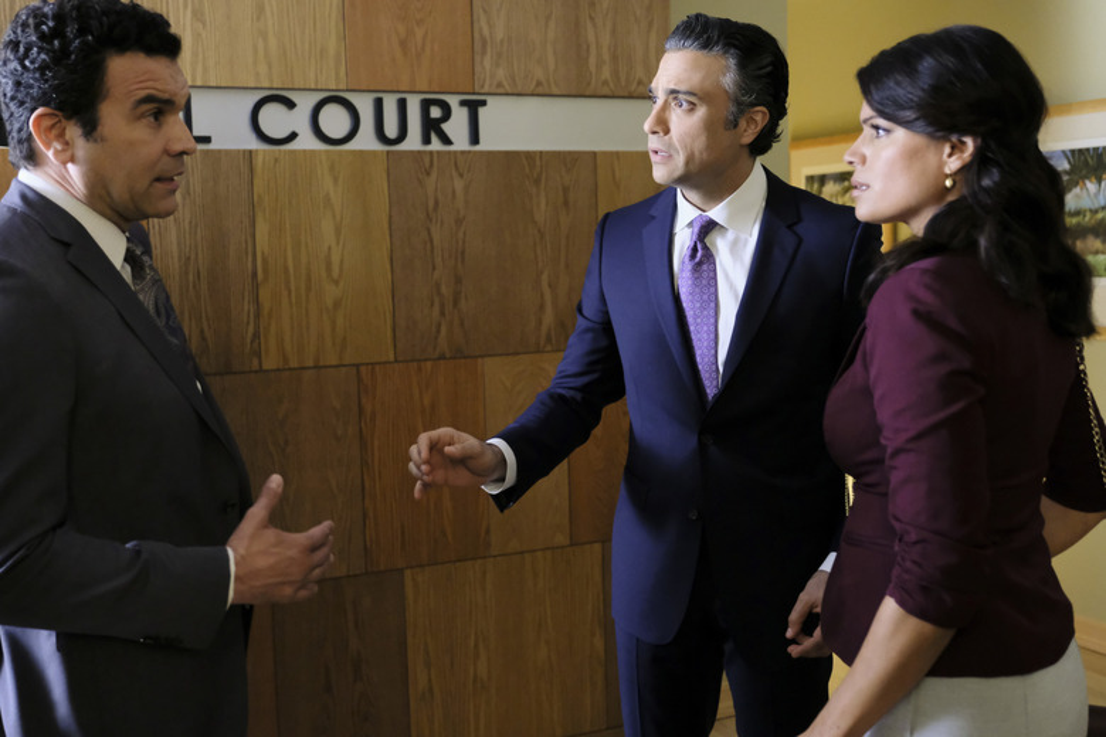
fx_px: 1260
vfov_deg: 32.6
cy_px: 368
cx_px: 553
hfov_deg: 47.4
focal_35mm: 41
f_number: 2.8
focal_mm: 27.4
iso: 6400
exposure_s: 1/125
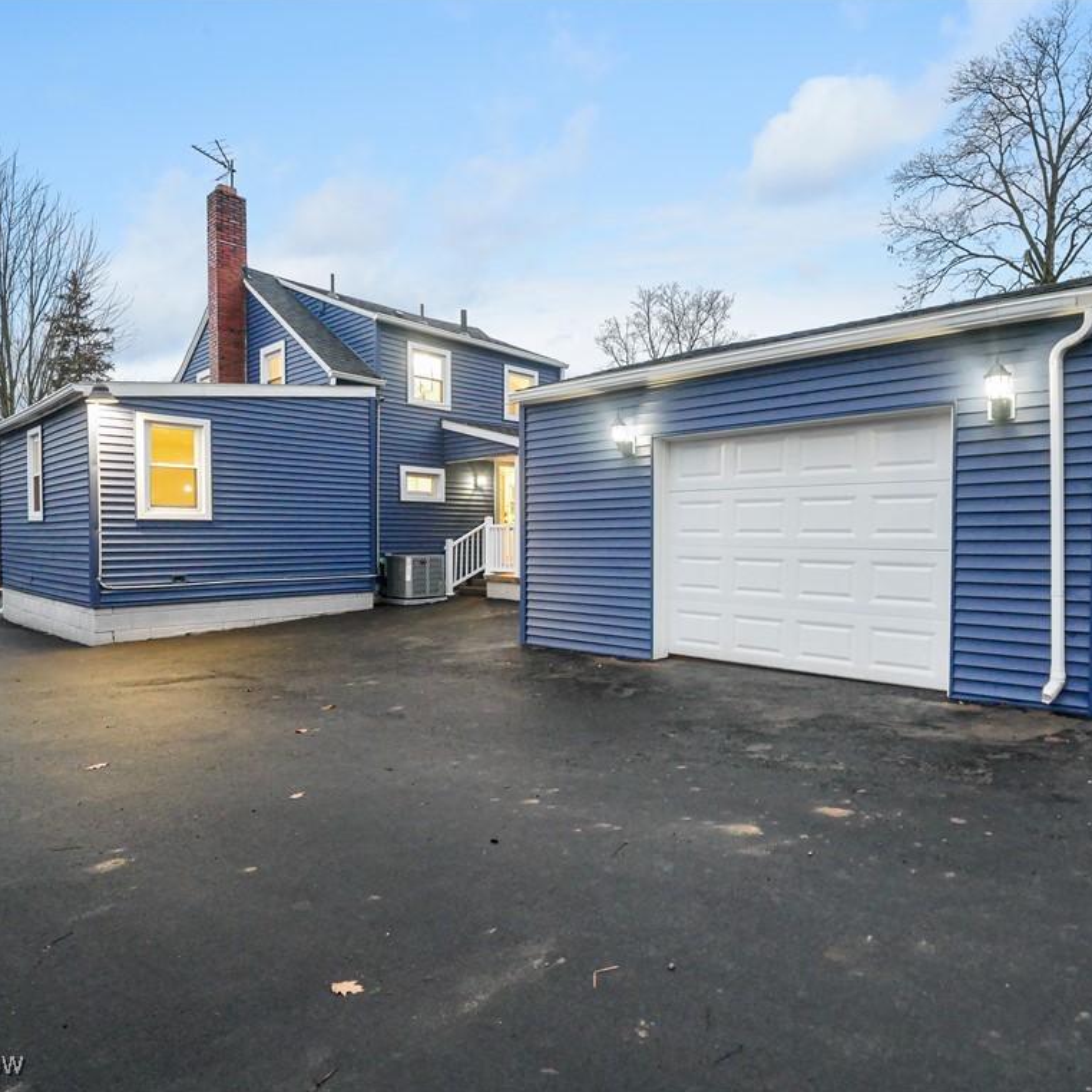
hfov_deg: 77.3
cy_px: 545
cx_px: 616
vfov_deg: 77.7
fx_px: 678
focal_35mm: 19
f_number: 2.8
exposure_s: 1/60
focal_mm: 8
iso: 1600
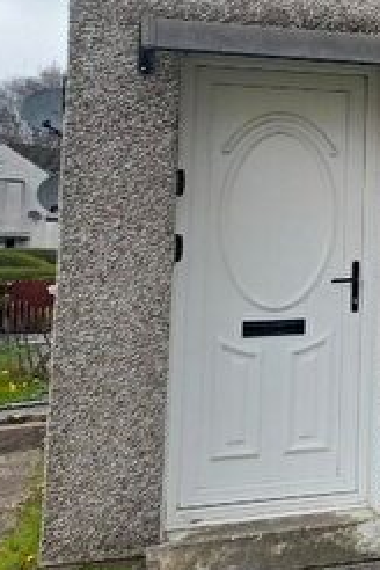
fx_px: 1172
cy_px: 147
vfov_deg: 27.0
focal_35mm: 74
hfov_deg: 15.4
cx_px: 721
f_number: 2
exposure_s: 1/227
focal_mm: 4.6
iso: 20
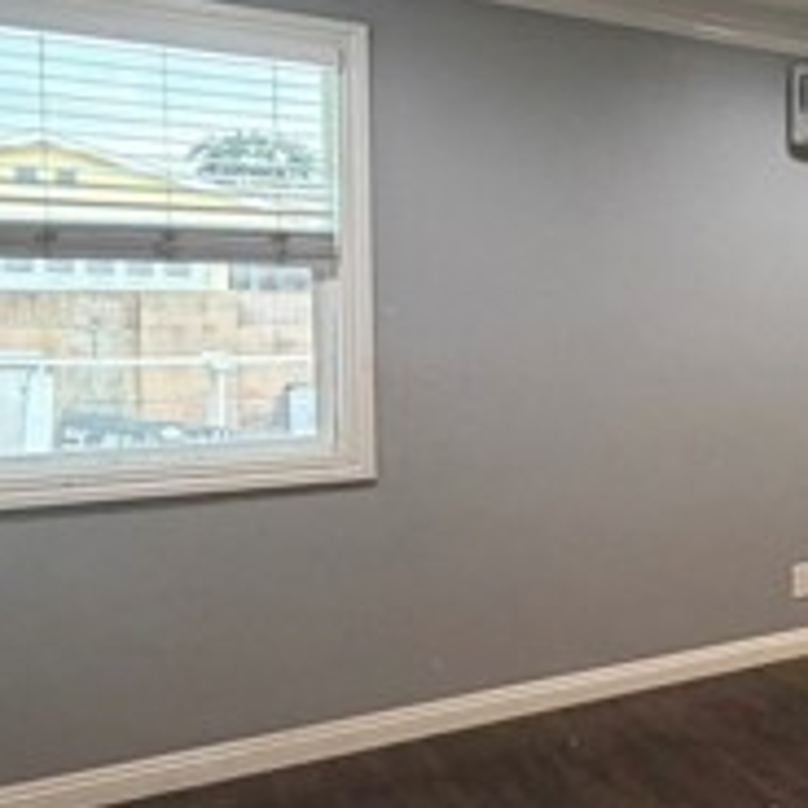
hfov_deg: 27.8
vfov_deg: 39.1
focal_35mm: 43
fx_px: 1136
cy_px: 360
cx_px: 1186
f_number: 2.2
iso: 320
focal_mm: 2.22
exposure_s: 1/60
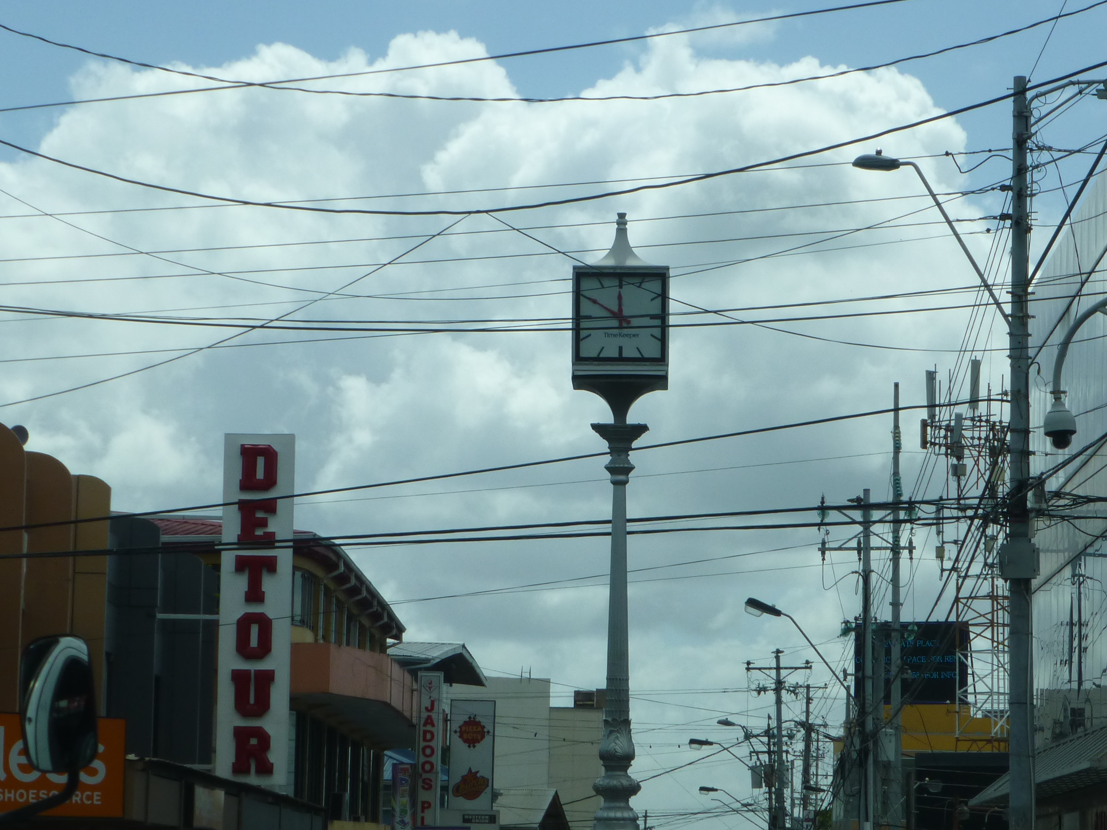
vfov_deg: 10.7
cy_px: 393
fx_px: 4413
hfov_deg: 14.3
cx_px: 601
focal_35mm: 138
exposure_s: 1/800
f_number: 5.2
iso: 100
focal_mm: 15.1
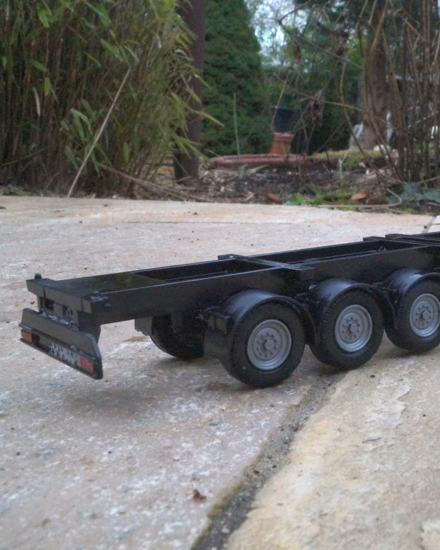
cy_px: 274
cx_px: 407
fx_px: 830
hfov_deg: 28.4
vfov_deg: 36.7
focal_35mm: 51
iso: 3200
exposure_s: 1/40
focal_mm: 24
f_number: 22
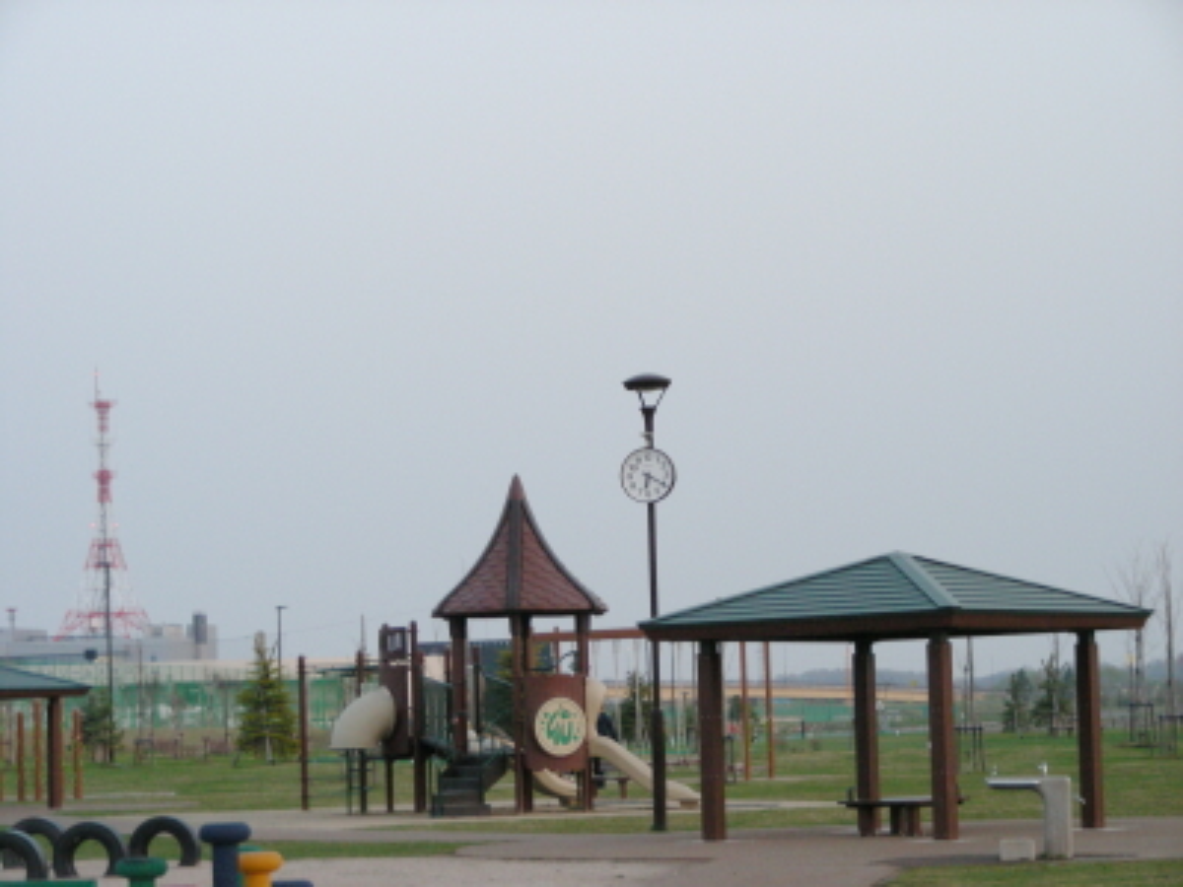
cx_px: 592
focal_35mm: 99
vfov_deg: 14.9
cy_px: 444
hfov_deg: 19.8
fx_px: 3383
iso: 200
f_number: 3.5
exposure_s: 1/50.6
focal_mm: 16.5
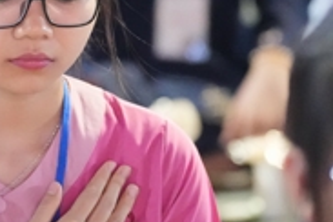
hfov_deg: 3.9
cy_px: 3
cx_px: 33
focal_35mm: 533
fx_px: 4930
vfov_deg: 2.6
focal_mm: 150
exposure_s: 1/200
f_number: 2.8
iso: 20000
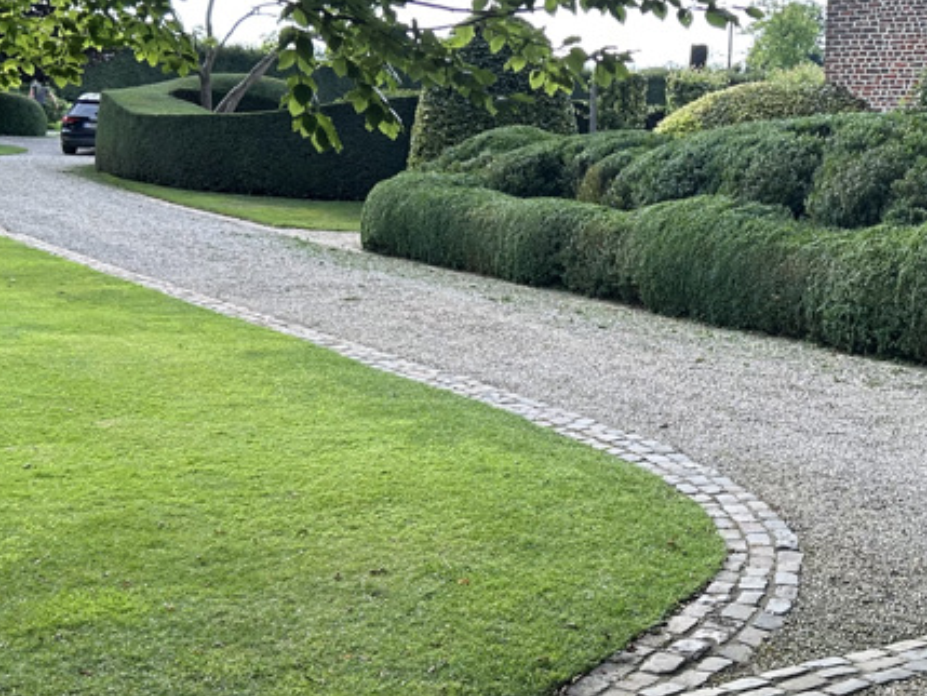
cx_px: 711
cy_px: 292
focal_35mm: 62
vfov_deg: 23.6
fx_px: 1661
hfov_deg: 30.6
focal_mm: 5.7
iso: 50
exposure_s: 1/604
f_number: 1.5
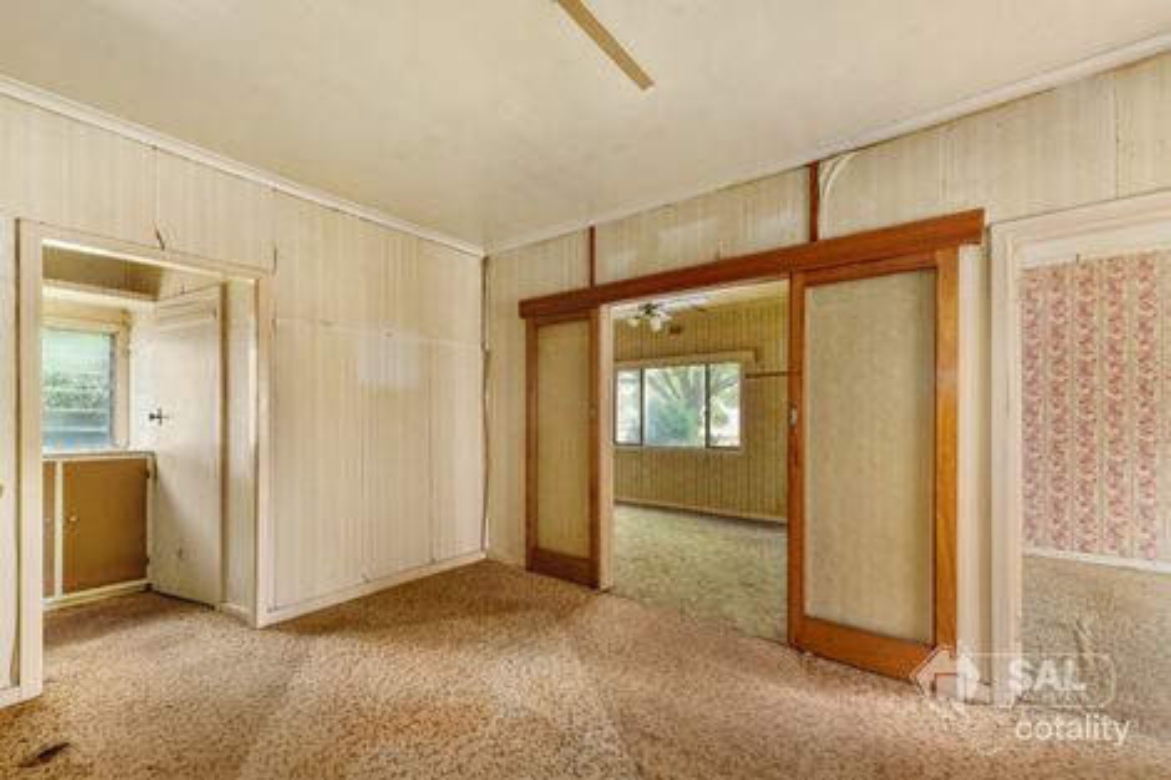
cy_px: 390
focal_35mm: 14
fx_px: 455
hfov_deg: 104.3
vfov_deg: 81.2
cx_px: 586
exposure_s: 2
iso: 125
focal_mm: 14
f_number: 11
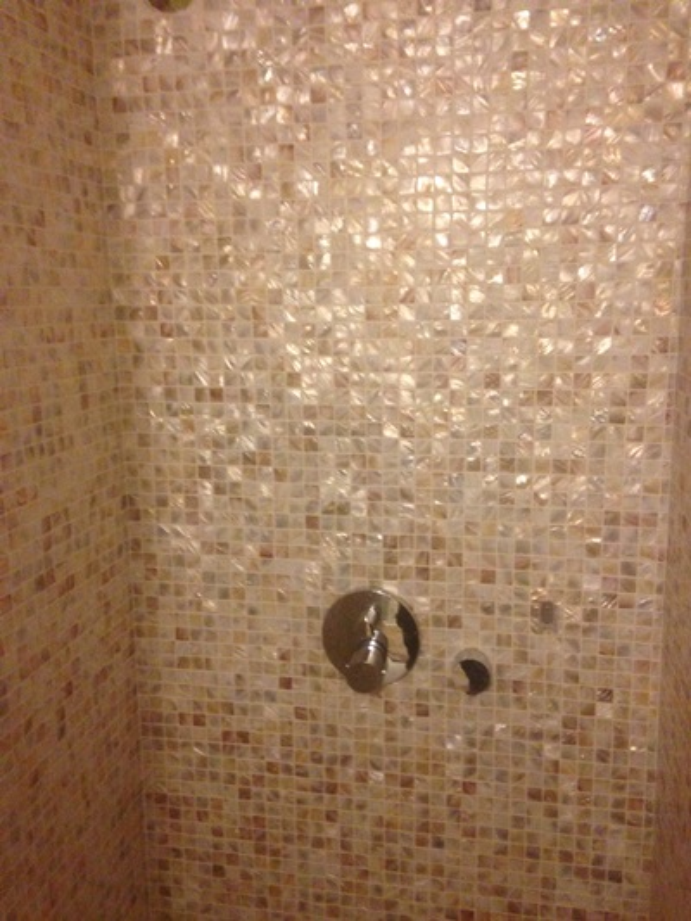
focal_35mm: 33
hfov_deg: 43.0
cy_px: 460
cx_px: 346
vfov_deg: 55.3
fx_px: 878
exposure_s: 1/15
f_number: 2.4
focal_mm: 4.12
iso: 400
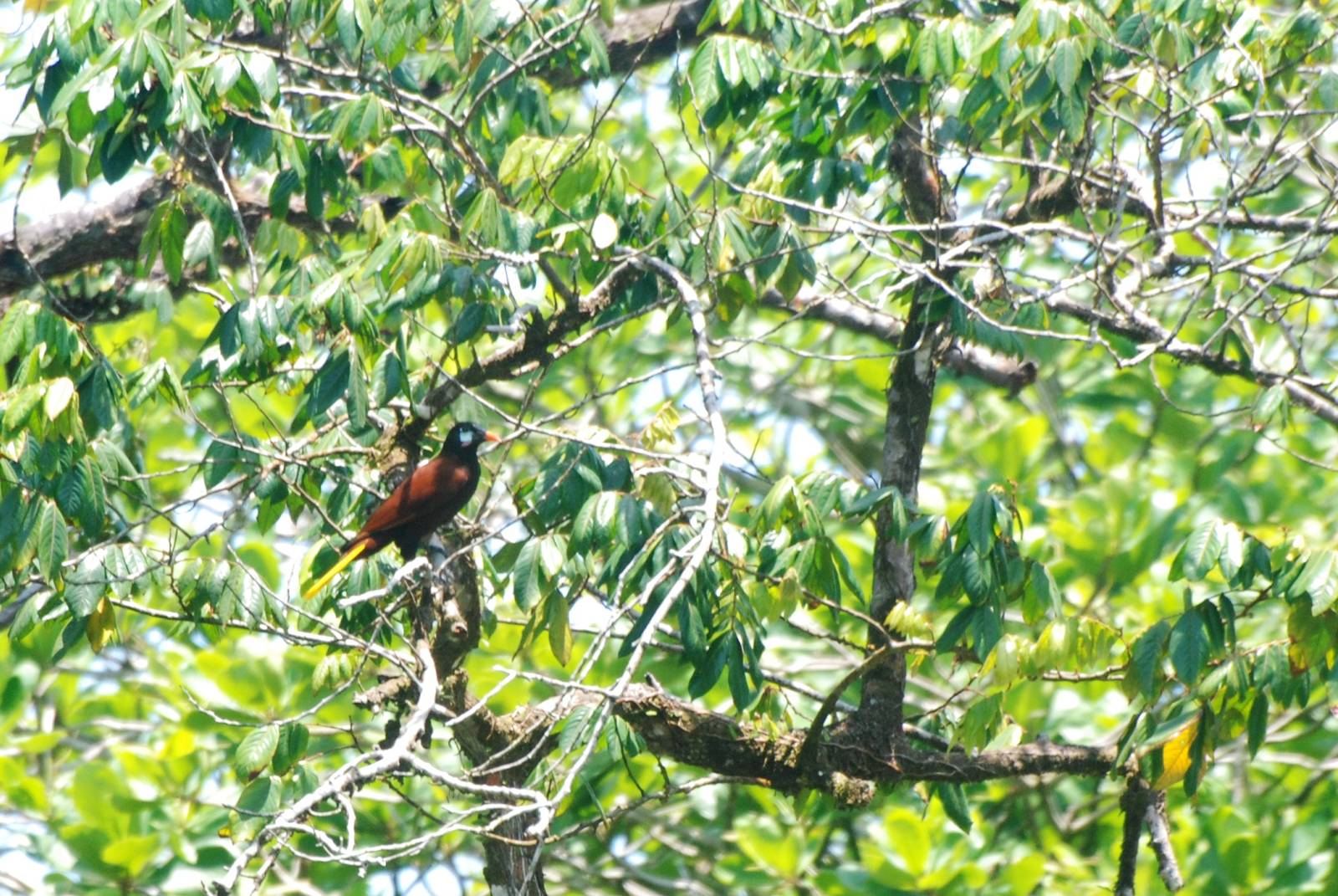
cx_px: 669
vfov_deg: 3.1
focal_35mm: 450
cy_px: 448
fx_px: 16745
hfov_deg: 4.6
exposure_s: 1/160
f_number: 10
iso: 400
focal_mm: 300
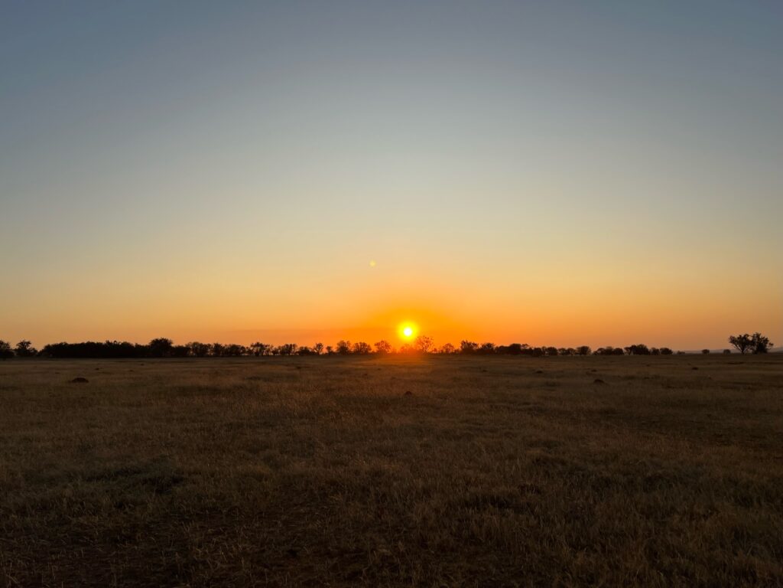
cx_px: 392
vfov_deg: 53.1
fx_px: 588
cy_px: 294
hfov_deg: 67.3
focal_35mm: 26
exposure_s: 1/4274
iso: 50
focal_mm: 5.7
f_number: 1.5
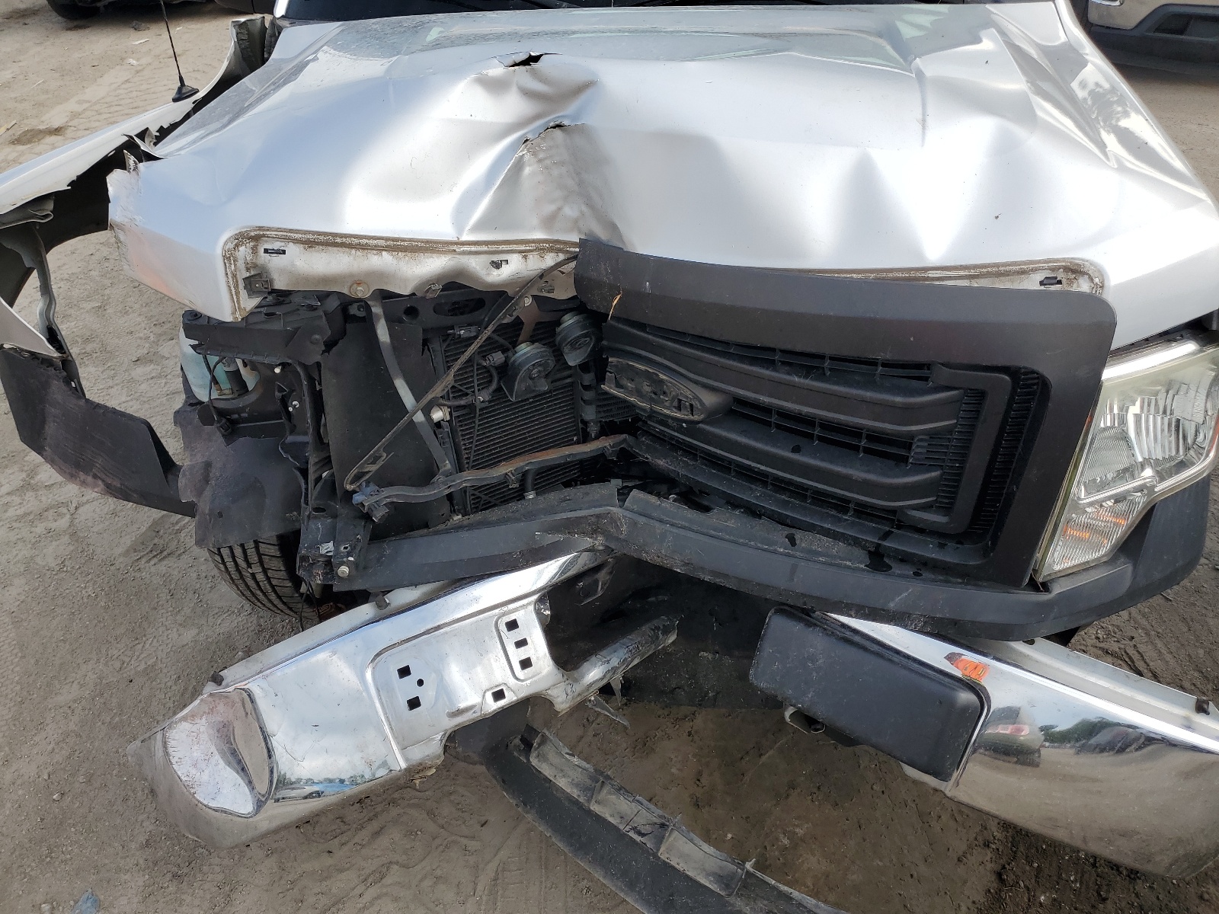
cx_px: 610
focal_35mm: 26
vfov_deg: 53.1
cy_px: 457
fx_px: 916
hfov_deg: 67.3
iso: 50
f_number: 1.5
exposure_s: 1/1250
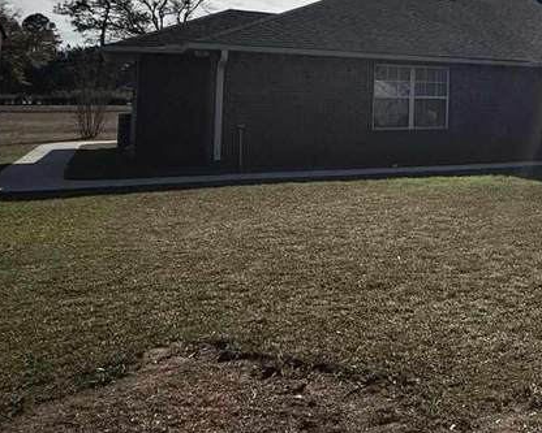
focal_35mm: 42
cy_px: 61
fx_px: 674
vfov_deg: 34.1
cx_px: 637
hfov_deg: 35.4
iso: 50
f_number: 2.2
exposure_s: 1/6173
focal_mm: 2.22
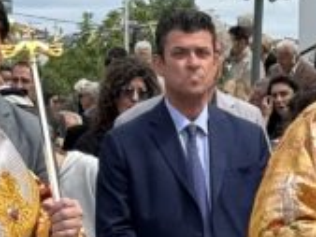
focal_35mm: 290
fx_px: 2649
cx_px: 202
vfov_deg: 5.1
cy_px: 198
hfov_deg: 6.8
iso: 64
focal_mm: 6.76
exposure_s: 1/4049
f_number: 1.78
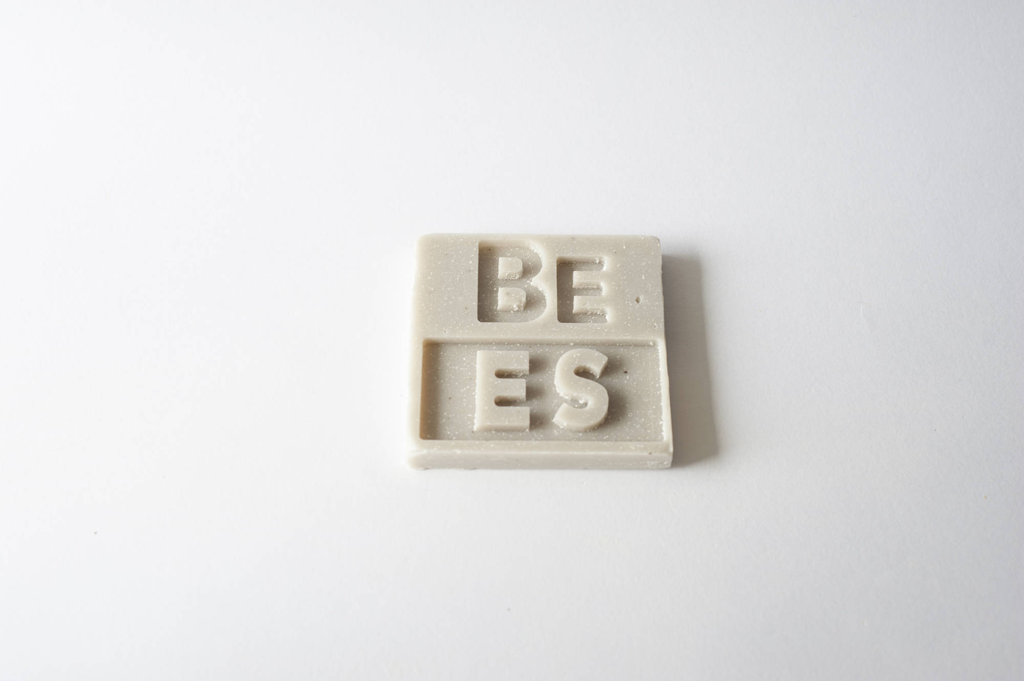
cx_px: 512
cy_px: 340
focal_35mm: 50
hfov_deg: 39.6
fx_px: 1421
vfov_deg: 27.0
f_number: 5
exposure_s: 1/125
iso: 200
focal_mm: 50
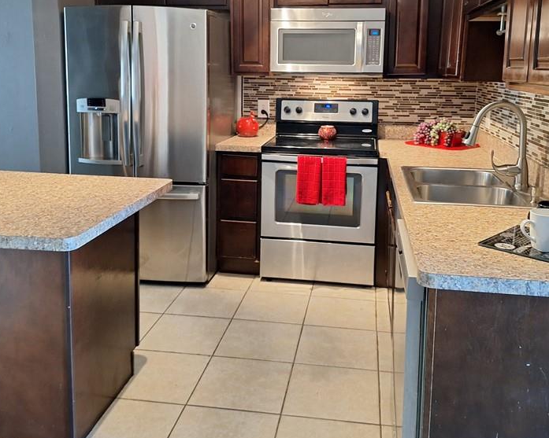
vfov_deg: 44.1
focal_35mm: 33
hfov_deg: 54.2
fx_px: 536
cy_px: 160
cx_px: 278
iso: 250
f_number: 1.8
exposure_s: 1/30
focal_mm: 5.54
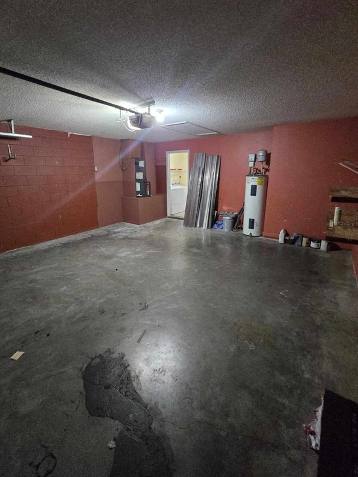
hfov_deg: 85.7
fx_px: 193
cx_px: 176
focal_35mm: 14
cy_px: 224
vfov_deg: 101.9
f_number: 2.2
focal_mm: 2.2
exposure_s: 1/60
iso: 1250
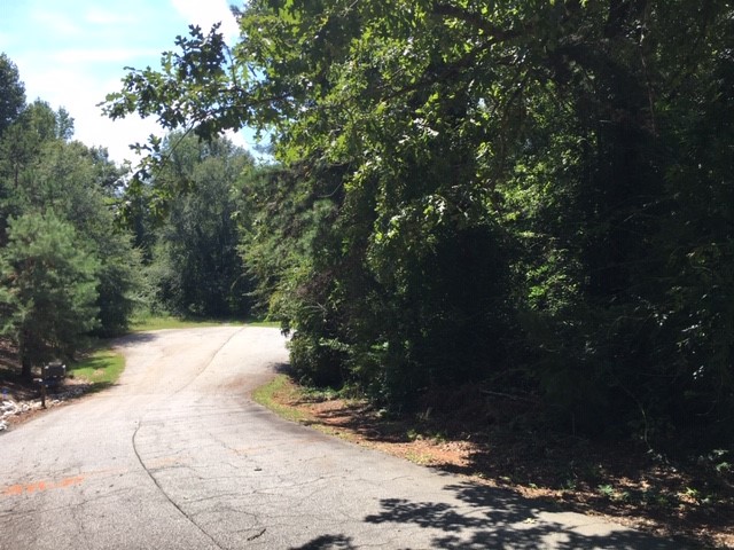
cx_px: 367
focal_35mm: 29
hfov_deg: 61.7
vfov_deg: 48.2
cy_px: 275
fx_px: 615
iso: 25
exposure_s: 1/927
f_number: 2.2
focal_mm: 4.15
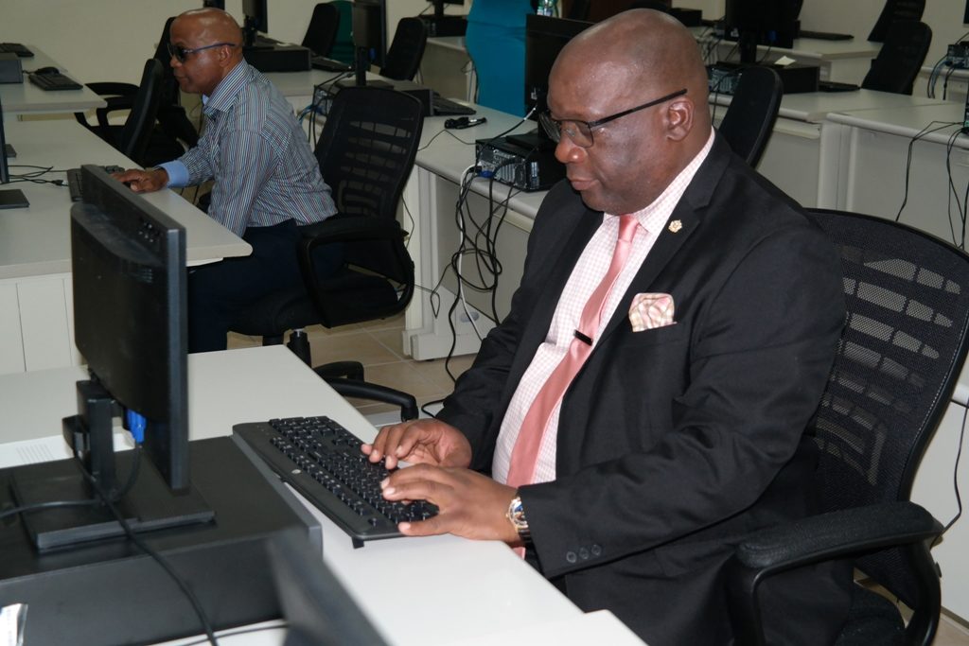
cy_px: 323
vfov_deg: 26.0
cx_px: 484
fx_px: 1400
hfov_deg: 38.2
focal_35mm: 52
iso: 800
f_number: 5.6
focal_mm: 34
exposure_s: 1/200
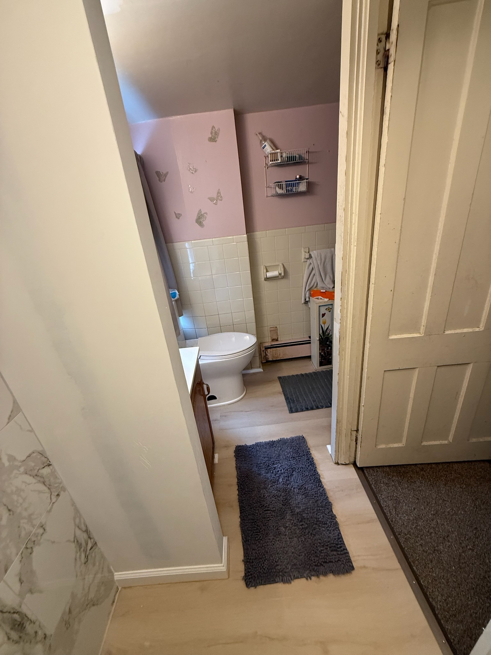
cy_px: 328
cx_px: 246
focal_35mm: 14
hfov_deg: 85.7
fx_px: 265
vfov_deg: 102.1
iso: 320
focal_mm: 2.22
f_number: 2.2
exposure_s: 1/60
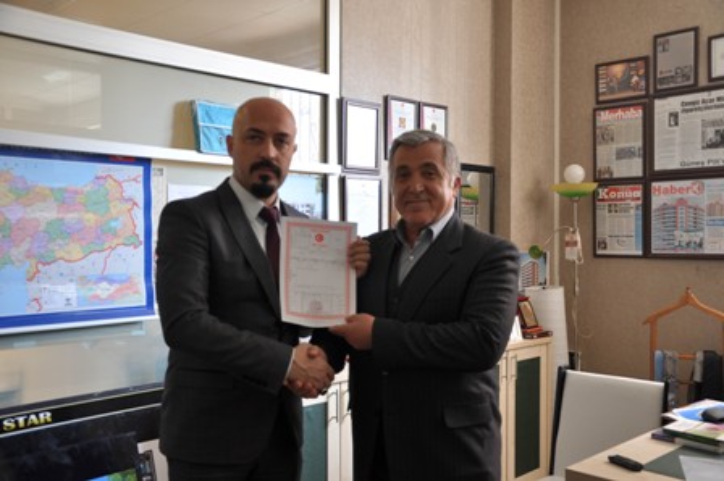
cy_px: 240
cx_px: 362
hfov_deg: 51.3
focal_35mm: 38
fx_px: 754
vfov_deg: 35.4
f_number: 4
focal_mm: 25
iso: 200
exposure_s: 1/20
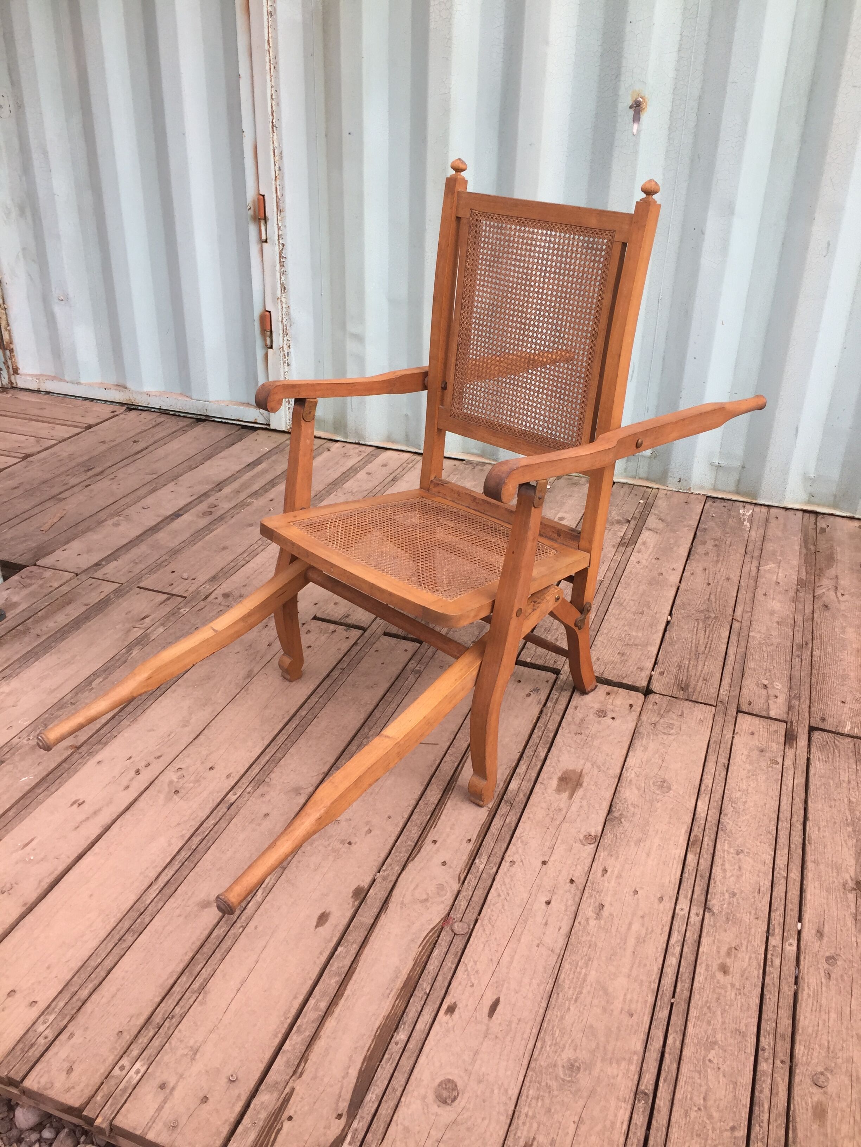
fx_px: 962
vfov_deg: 61.7
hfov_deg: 48.2
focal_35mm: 29
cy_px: 574
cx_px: 430
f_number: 2.2
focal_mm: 4.15
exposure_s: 1/377
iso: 32
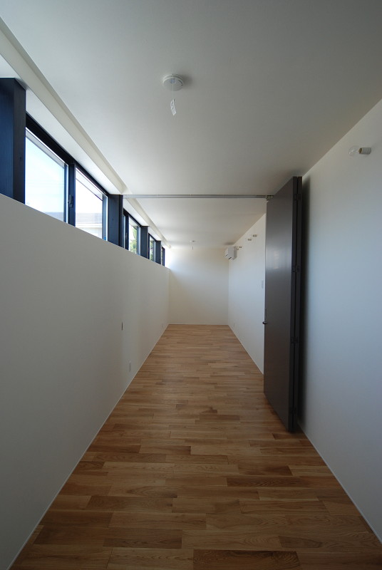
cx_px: 191
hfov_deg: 67.6
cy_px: 285
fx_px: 285
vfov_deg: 89.9
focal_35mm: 18
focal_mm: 12
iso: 200
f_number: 5
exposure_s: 1/100
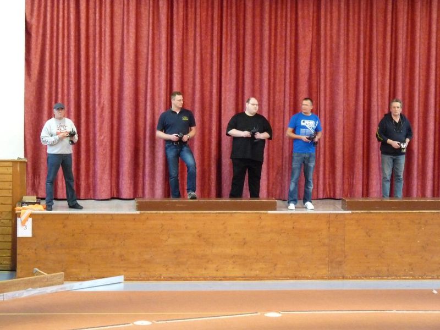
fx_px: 1703
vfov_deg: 11.1
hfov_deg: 14.7
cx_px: 220
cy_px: 165
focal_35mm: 134
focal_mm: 23.7
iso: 800
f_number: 3.6
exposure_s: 1/13
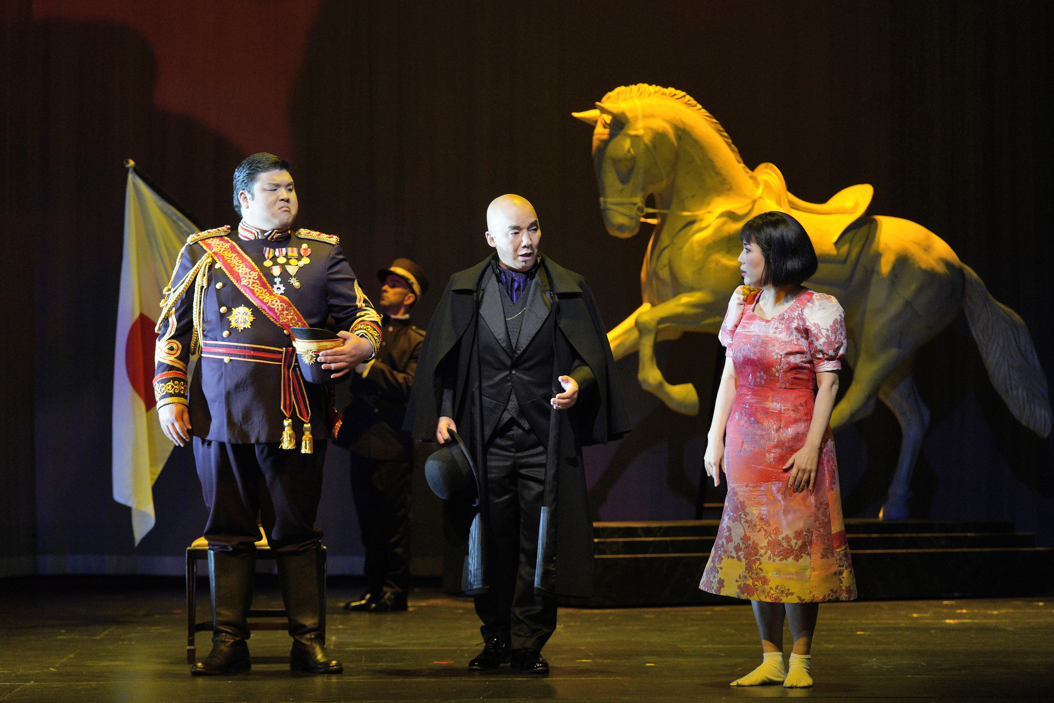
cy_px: 352
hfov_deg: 19.1
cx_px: 527
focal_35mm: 107
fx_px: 3132
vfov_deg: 12.8
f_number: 4.5
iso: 4000
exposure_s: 1/160
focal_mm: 107
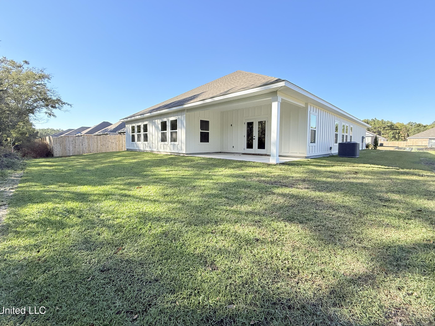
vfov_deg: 81.6
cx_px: 207
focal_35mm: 15
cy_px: 152
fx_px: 188
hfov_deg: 98.1
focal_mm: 2.22
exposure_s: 1/613
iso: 50
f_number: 2.2
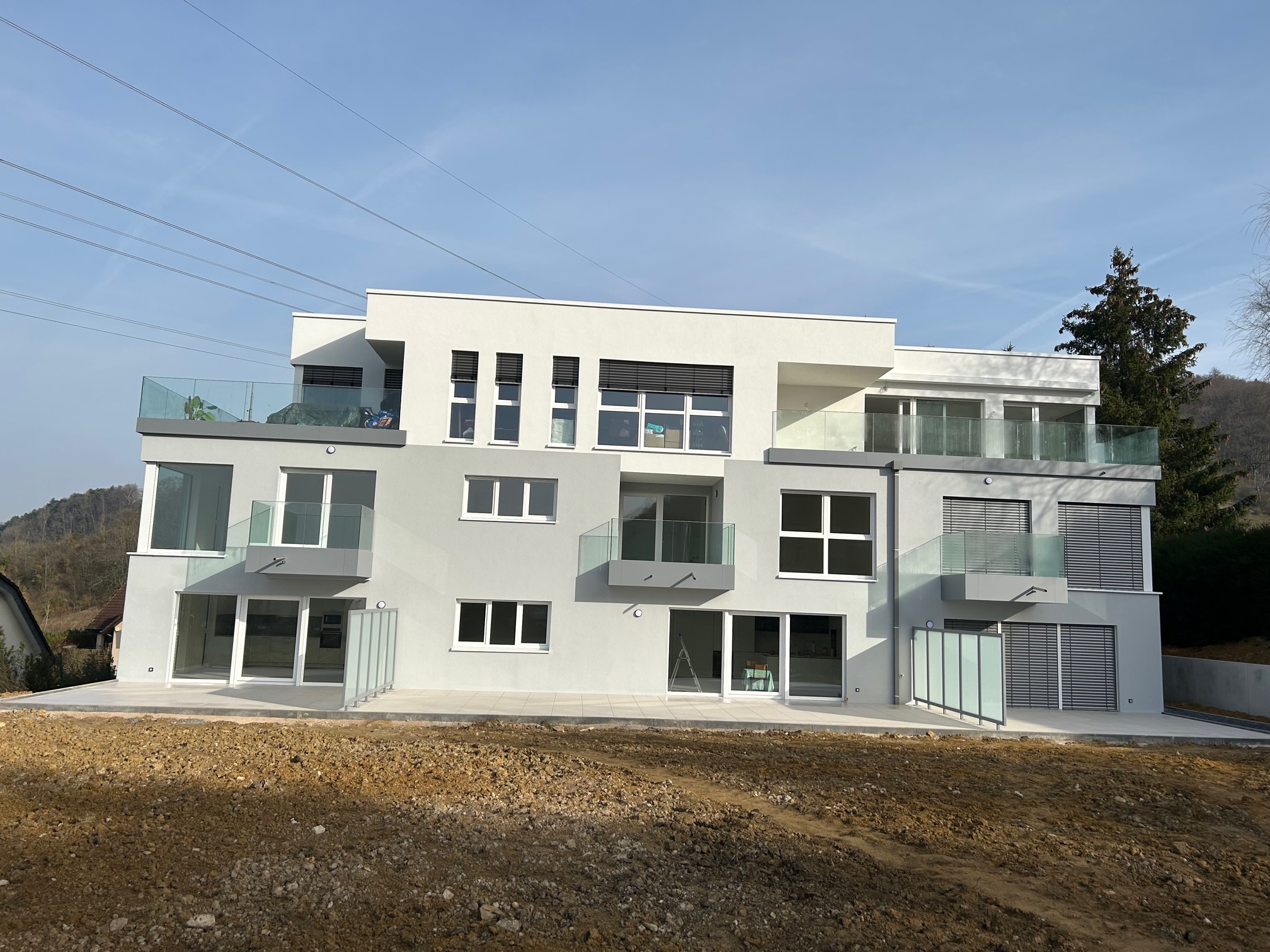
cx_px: 635
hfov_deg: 67.3
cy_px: 476
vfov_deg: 53.1
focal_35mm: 26
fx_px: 954
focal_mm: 5.7
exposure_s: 1/5587
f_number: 1.5
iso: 50
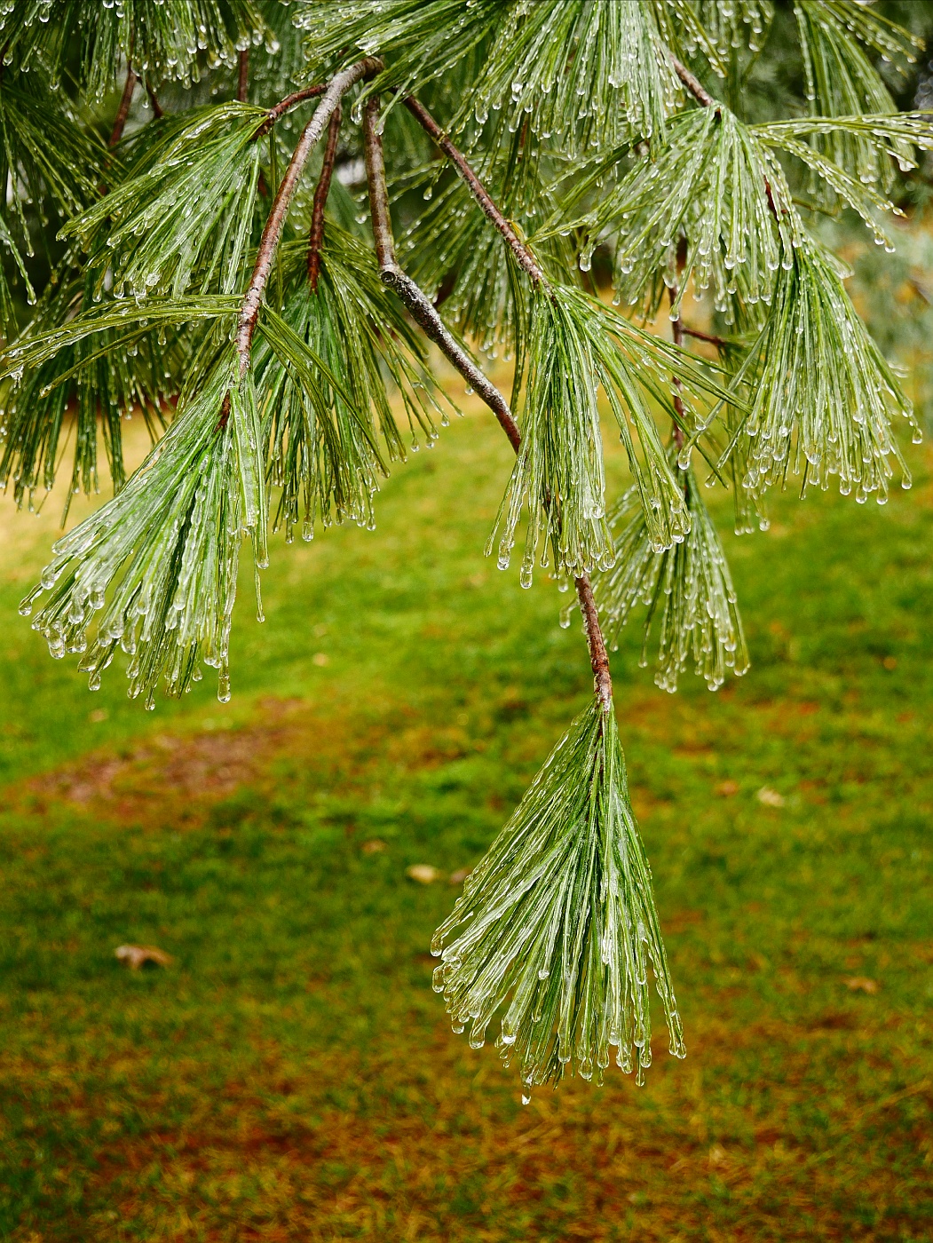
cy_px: 622
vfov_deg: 34.3
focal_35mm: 56
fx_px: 2011
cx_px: 466
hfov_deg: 26.1
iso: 200
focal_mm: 28
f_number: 5
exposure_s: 1/40
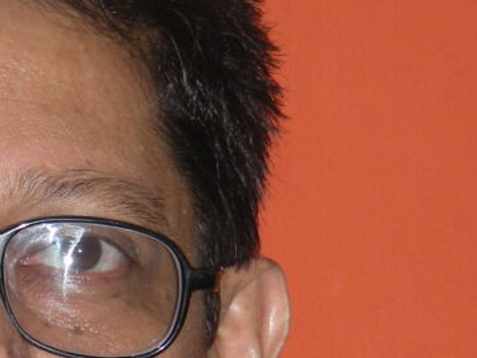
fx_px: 4442
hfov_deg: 6.1
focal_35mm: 322
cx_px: -54
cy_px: 316
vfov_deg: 4.6
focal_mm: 18.9
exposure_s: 1/120
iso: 65
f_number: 3.5
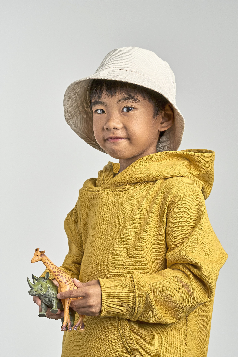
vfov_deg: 27.0
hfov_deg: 18.2
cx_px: 119
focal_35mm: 75
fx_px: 744
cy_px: 178
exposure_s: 1/160
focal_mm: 50
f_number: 9
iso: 320
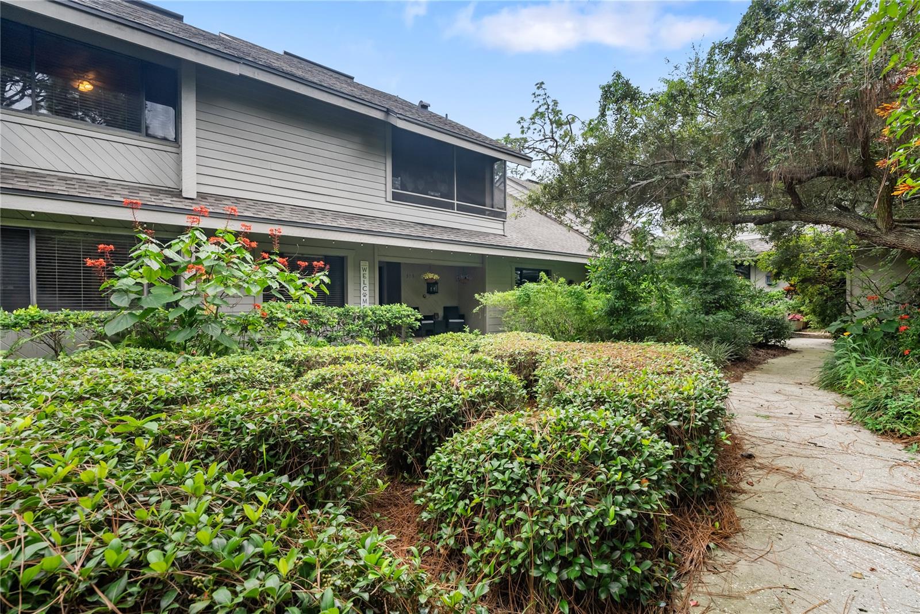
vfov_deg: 73.8
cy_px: 307
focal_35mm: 16
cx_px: 460
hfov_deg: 96.7
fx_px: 409
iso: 1000
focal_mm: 16
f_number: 8
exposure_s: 1/200
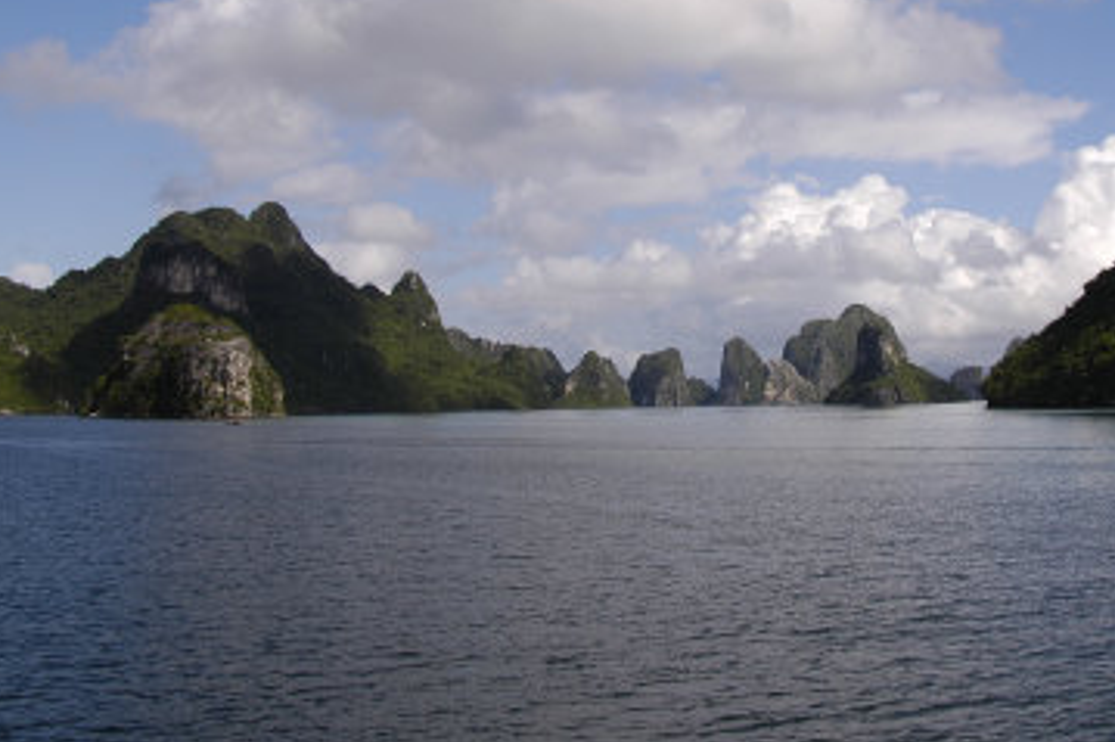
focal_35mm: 46
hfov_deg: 42.1
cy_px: 138
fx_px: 1424
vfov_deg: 28.5
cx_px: 752
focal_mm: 18
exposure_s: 1/400
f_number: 10
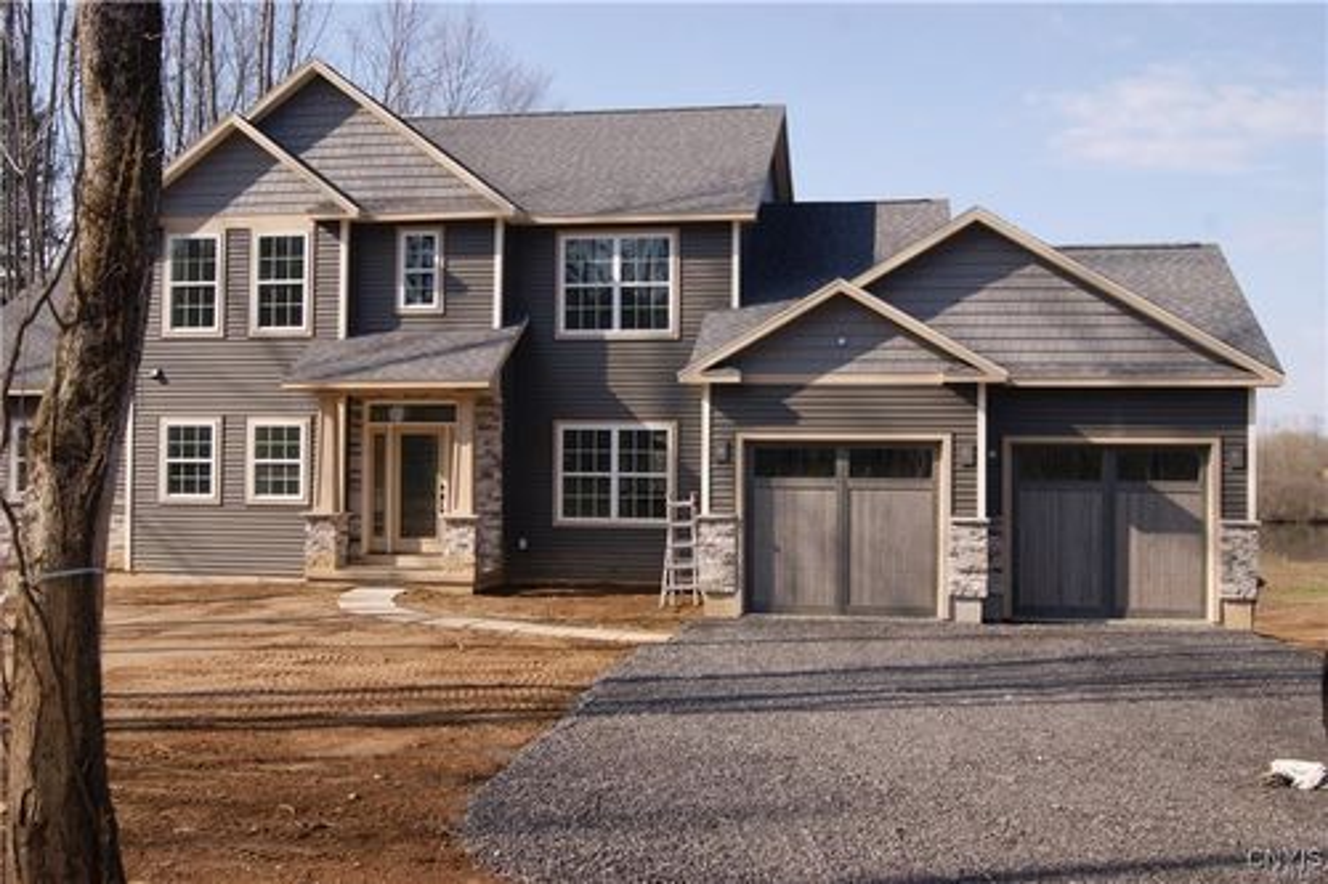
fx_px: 1438
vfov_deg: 34.2
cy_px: 442
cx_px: 664
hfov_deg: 49.6
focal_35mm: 39
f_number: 10
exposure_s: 1/80
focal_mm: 26
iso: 100
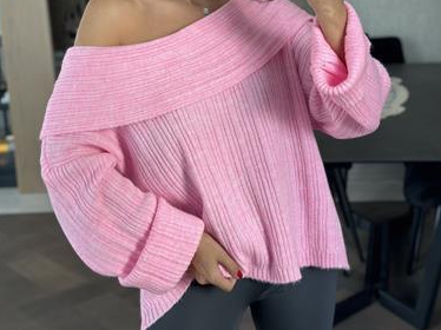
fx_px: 828
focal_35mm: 65
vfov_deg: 22.3
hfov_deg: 29.8
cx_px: 220
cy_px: 70
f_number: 1.78
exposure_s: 1/60
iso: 200
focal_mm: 6.86
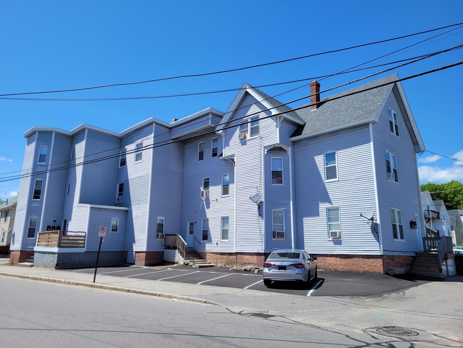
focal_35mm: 26
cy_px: 174
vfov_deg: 53.1
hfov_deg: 67.3
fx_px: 348
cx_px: 232
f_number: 1.8
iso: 40
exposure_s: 1/2228
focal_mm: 5.4
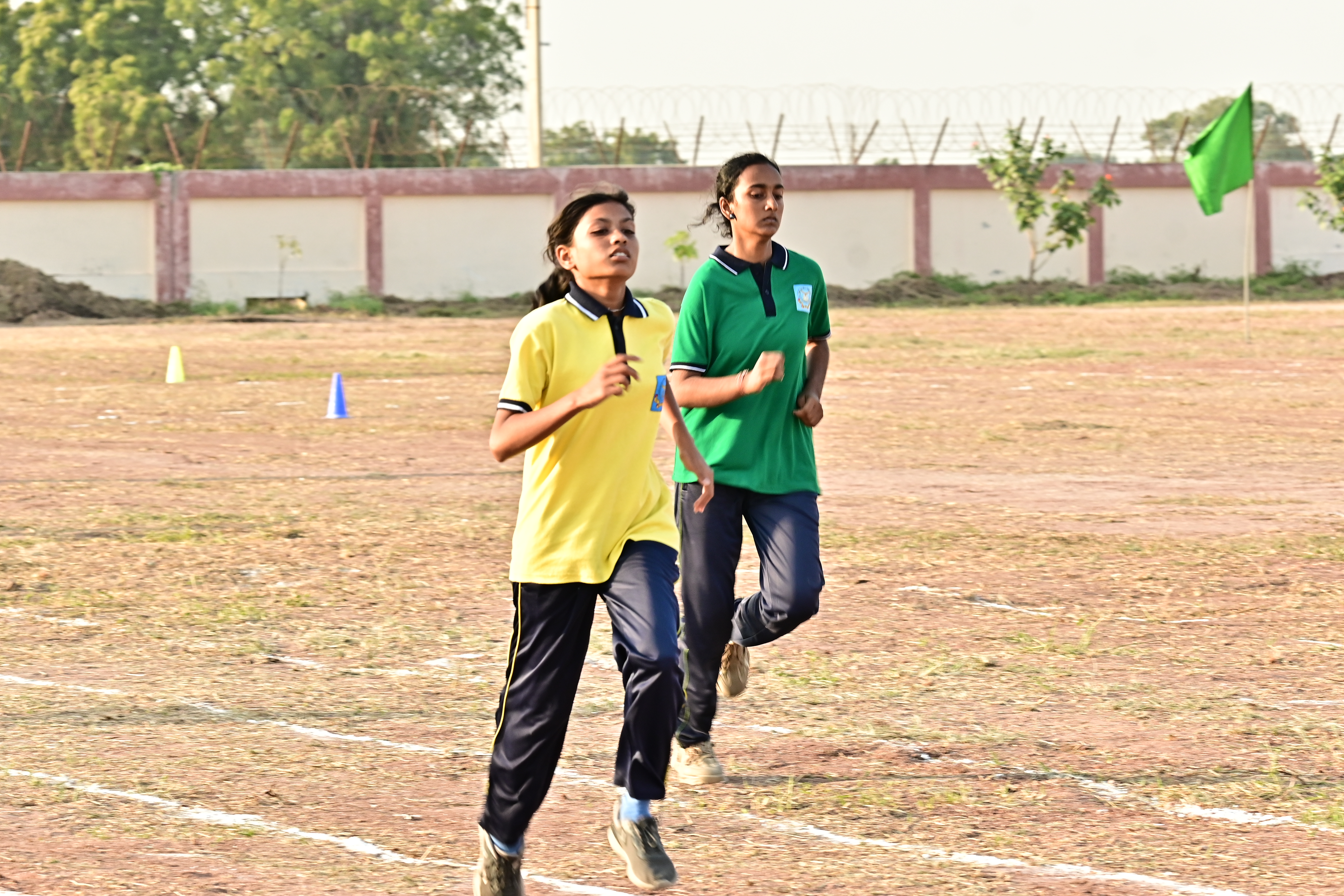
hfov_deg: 9.5
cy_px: 453
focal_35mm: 218
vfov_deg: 6.3
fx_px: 8123
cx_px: 739
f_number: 8
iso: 320
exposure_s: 1/160
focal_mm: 125
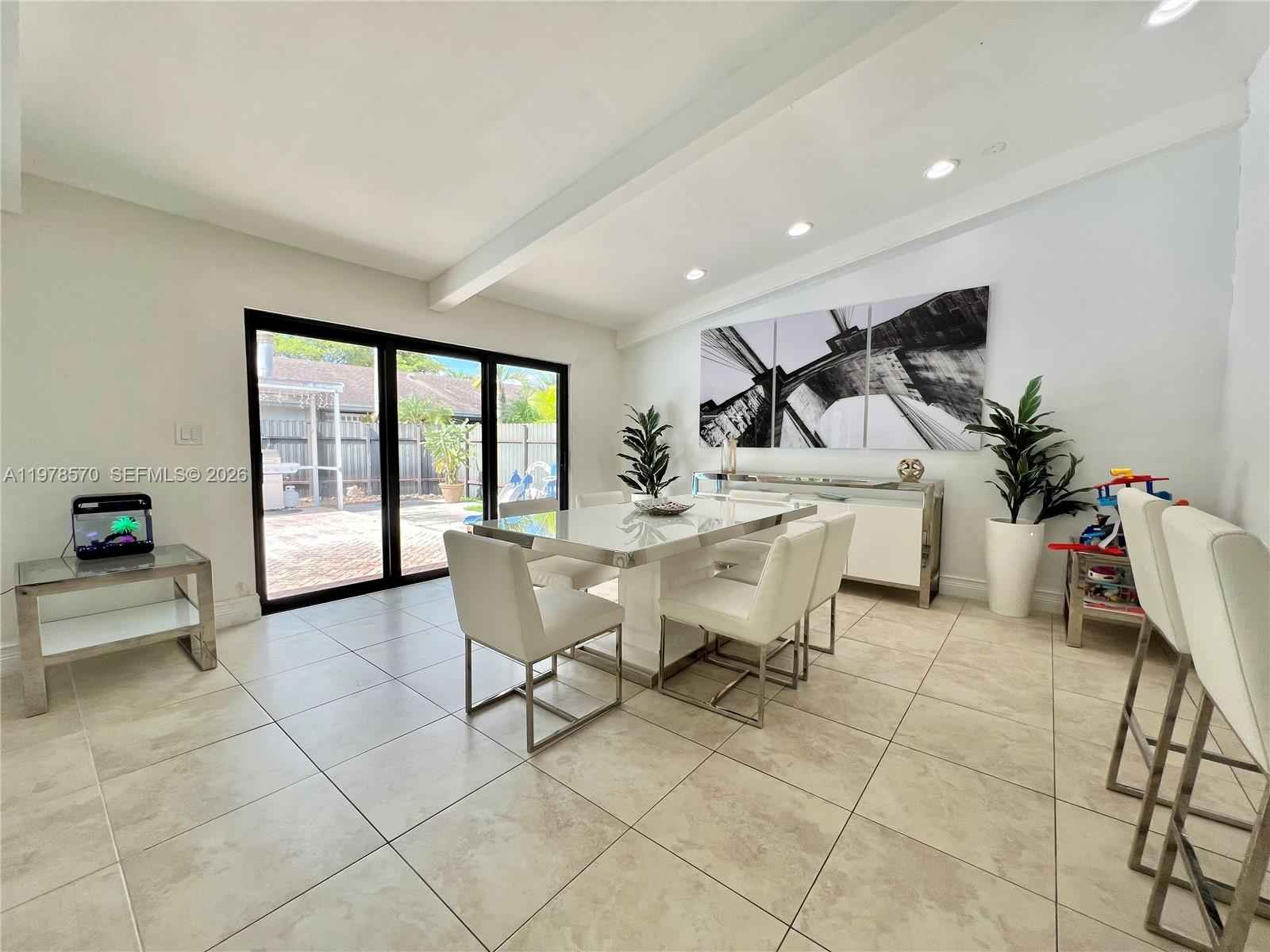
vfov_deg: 89.9
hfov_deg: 106.2
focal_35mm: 13
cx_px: 635
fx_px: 477
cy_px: 476
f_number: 1.8
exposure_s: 1/120
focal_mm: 1.57
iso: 32
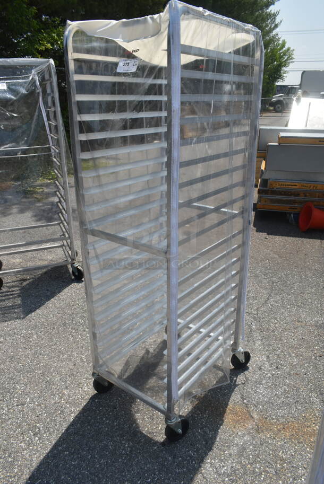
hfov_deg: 48.0
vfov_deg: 67.3
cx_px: 162
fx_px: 364
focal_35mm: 27
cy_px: 242
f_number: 9
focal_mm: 18
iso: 100
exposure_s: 1/320
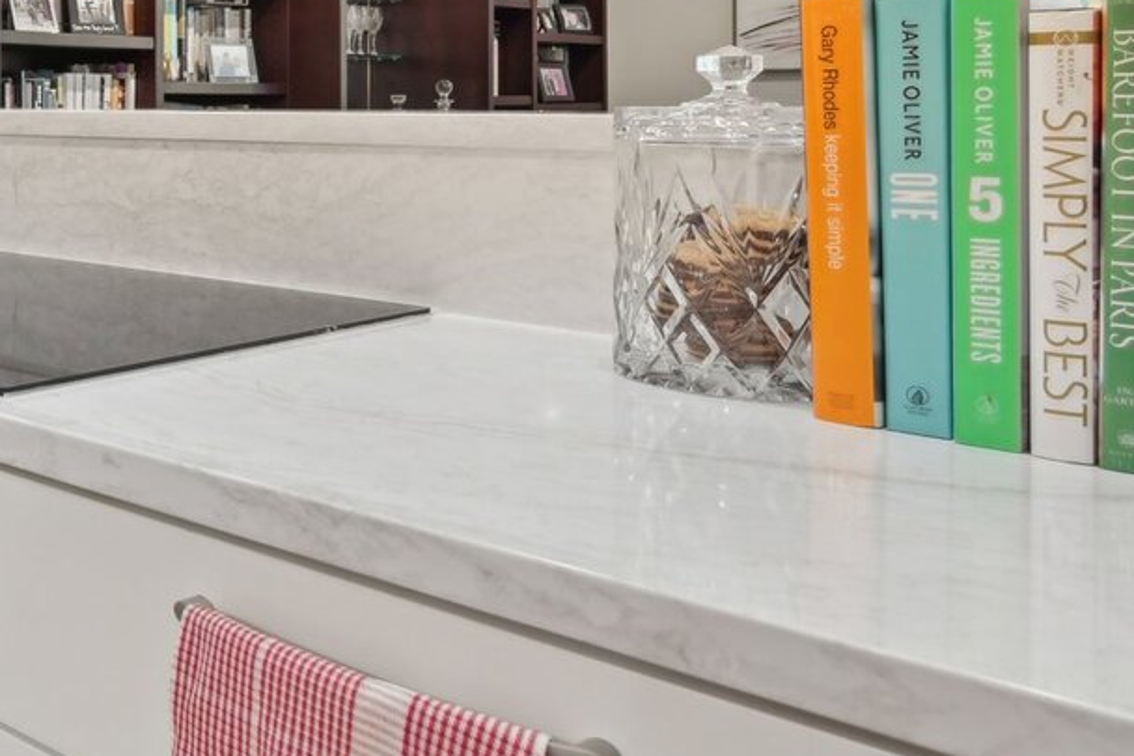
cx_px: -175
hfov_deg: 37.5
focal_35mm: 41
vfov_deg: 31.0
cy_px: 88
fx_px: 1302
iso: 800
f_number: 8
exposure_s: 1/30
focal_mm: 15.5
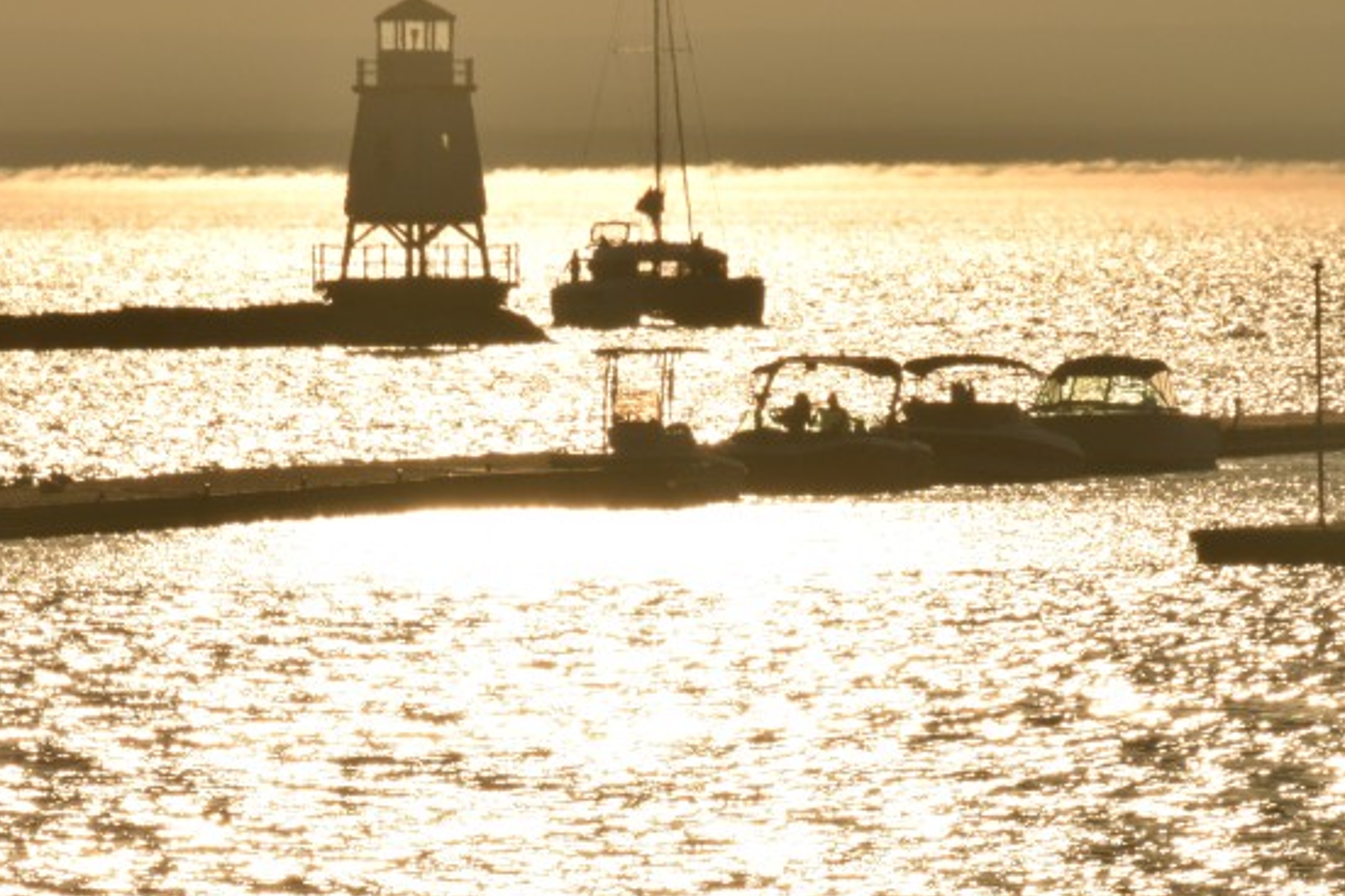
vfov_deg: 2.3
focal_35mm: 588
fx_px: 21960
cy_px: 34
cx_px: 344
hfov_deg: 3.5
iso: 200
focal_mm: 200
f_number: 25
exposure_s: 1/640
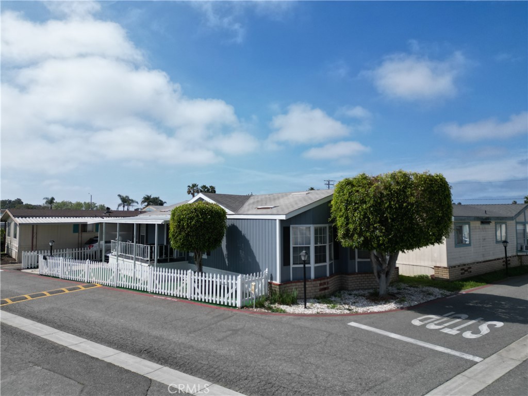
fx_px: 366
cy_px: 198
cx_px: 264
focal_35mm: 24
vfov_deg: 56.8
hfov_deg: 71.6
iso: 130
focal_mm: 6.72
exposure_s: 1/5000
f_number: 1.7
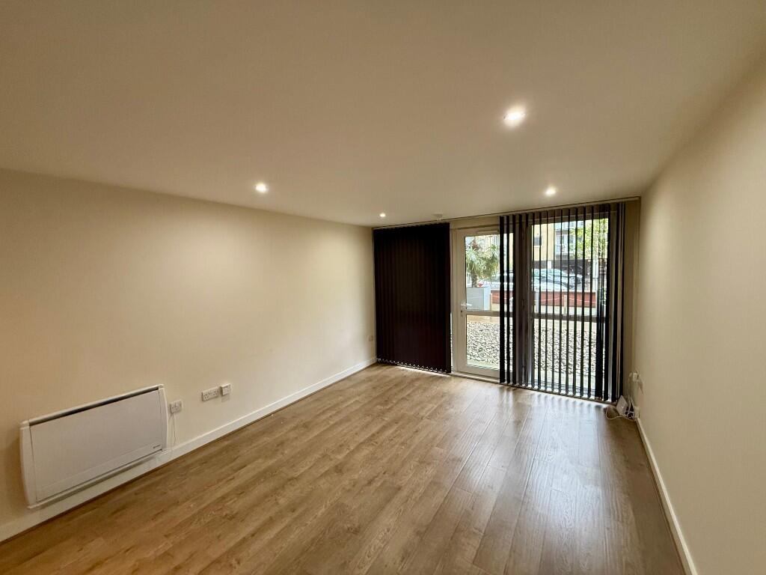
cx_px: 383
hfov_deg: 102.1
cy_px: 288
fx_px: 310
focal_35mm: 14
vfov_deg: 85.7
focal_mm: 2.22
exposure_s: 1/100
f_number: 2.2
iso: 250
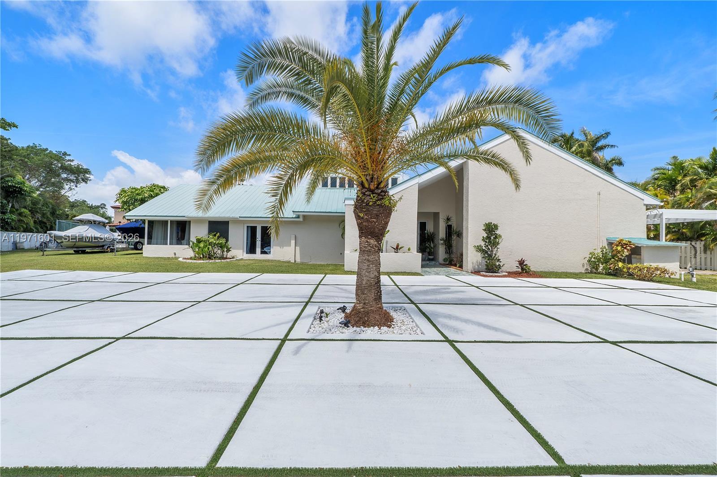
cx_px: 358
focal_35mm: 15
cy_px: 238
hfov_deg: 100.4
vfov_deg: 77.3
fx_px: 299
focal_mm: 10
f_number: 11
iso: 100
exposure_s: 1/320
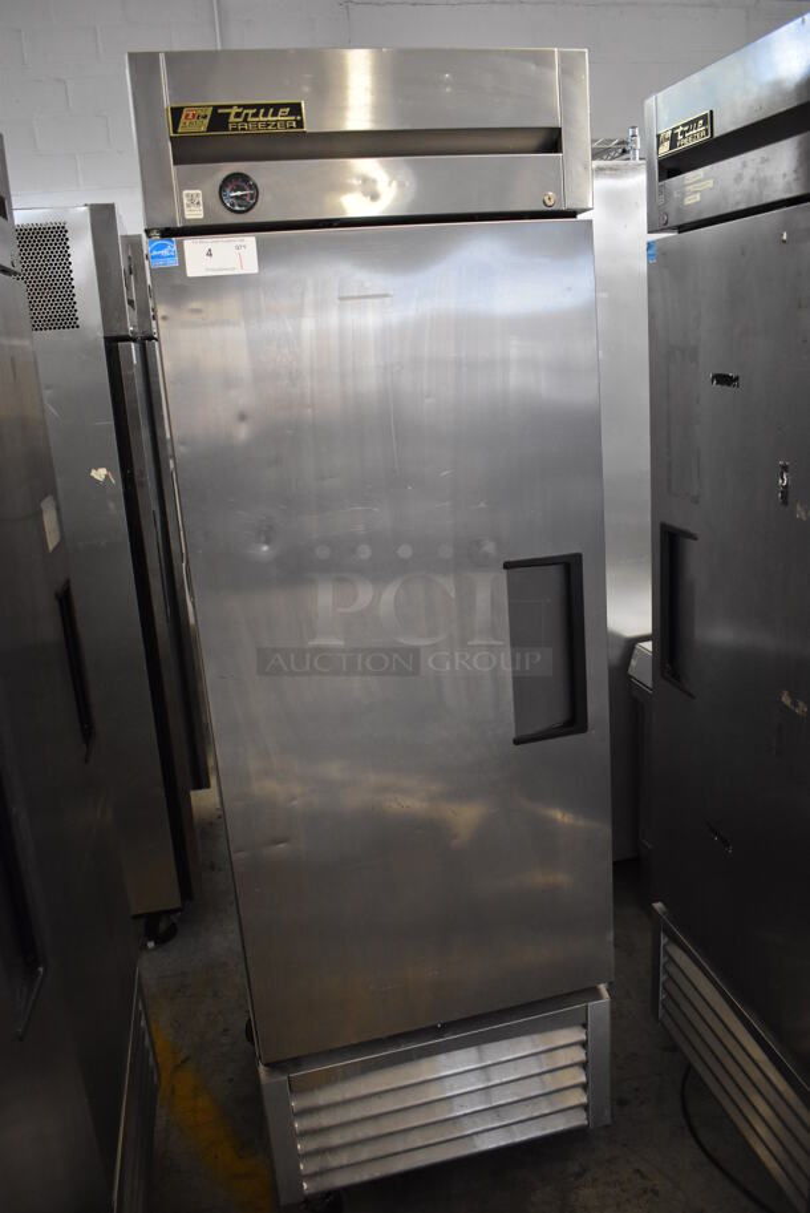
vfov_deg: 67.3
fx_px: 910
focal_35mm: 27
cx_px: 405
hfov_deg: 48.0
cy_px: 606
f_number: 3.5
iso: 2500
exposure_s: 1/125
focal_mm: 18
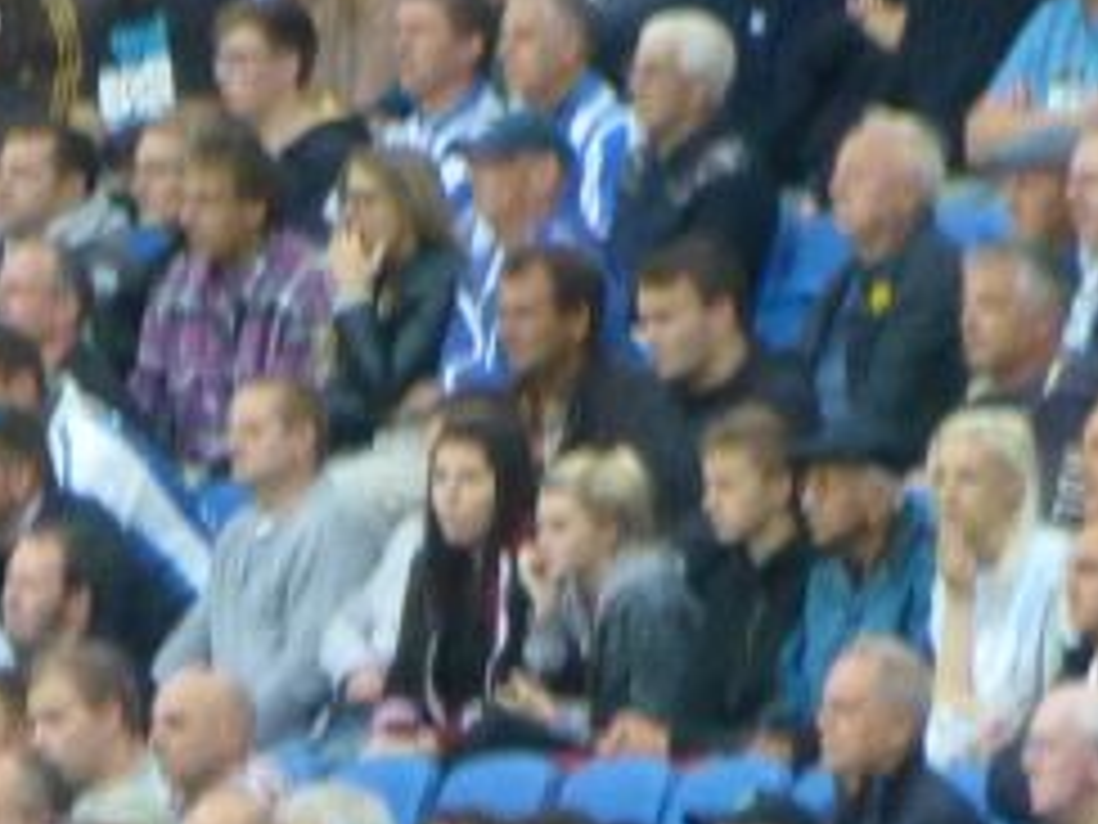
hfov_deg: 1.0
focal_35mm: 2013
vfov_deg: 0.7
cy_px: 783
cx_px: 220
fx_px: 63851
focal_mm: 73.1
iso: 800
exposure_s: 1/40
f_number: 6
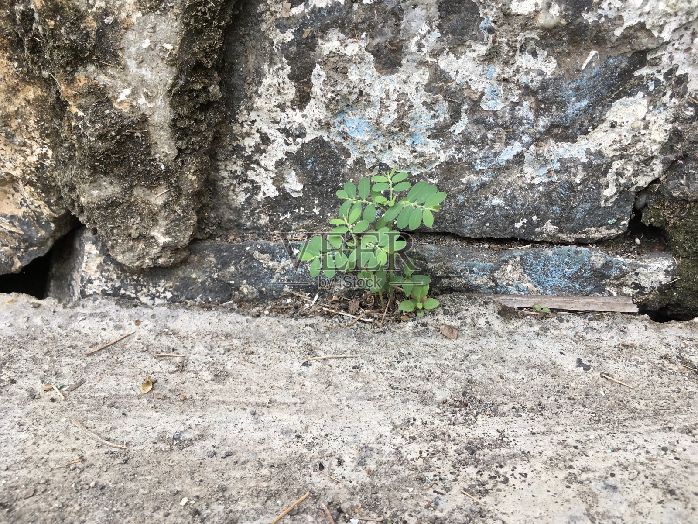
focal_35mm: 29
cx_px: 349
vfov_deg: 48.2
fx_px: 585
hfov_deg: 61.7
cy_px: 262
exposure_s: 1/122
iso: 25
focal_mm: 4.15
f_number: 2.2
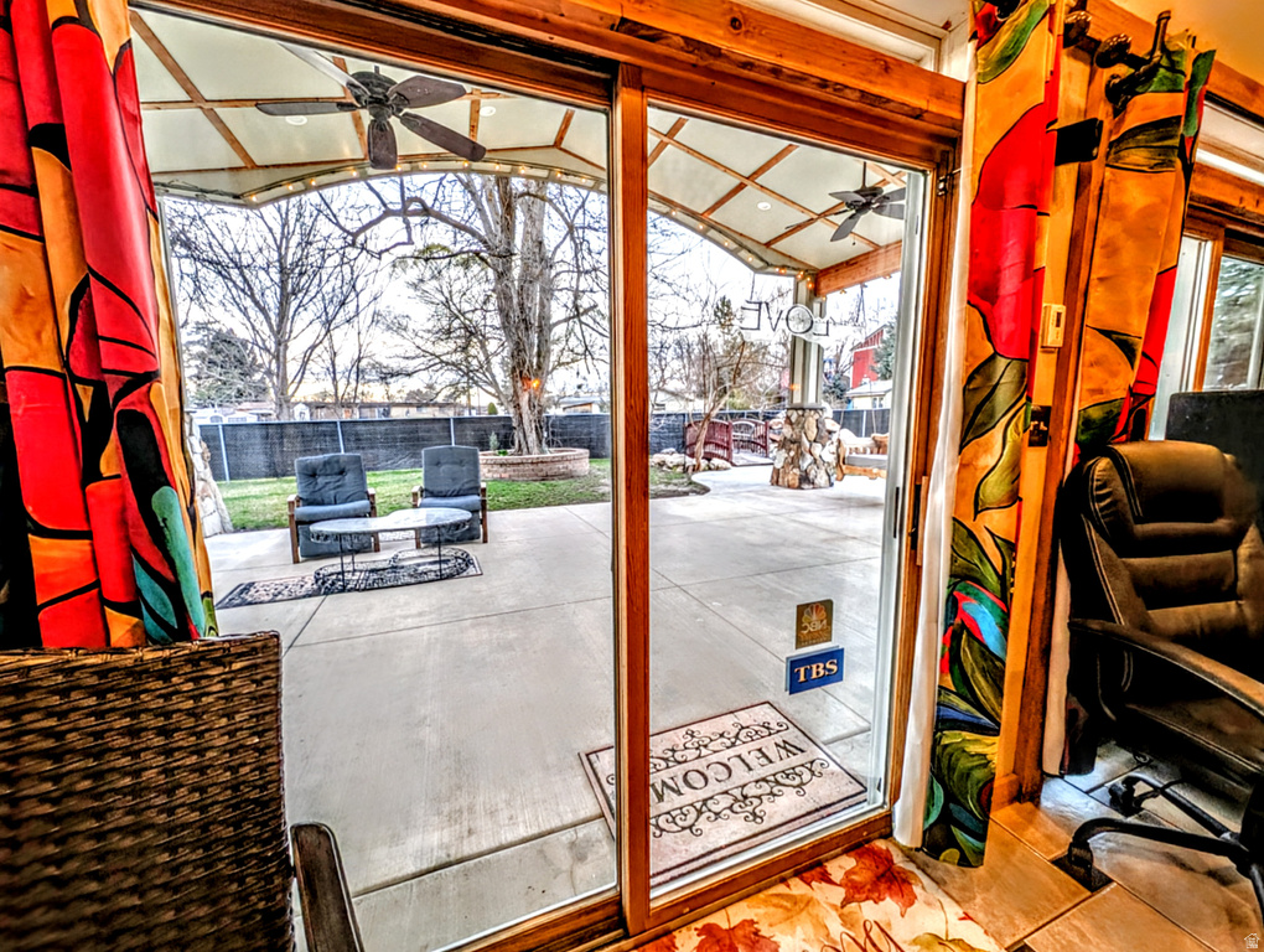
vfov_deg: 94.6
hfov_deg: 110.5
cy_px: 476
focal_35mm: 12
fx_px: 439
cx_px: 632
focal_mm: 2.23
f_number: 1.95
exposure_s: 1/120
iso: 50
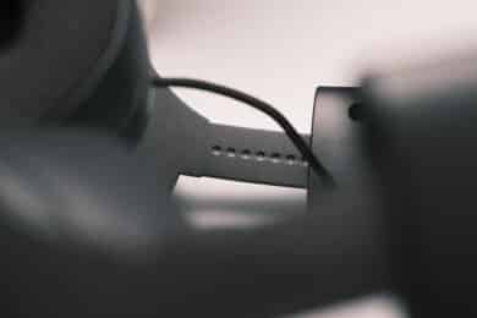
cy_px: 159
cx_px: 238
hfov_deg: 27.0
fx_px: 994
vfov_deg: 18.2
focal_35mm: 75
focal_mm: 50
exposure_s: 1/150
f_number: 4.8
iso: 800
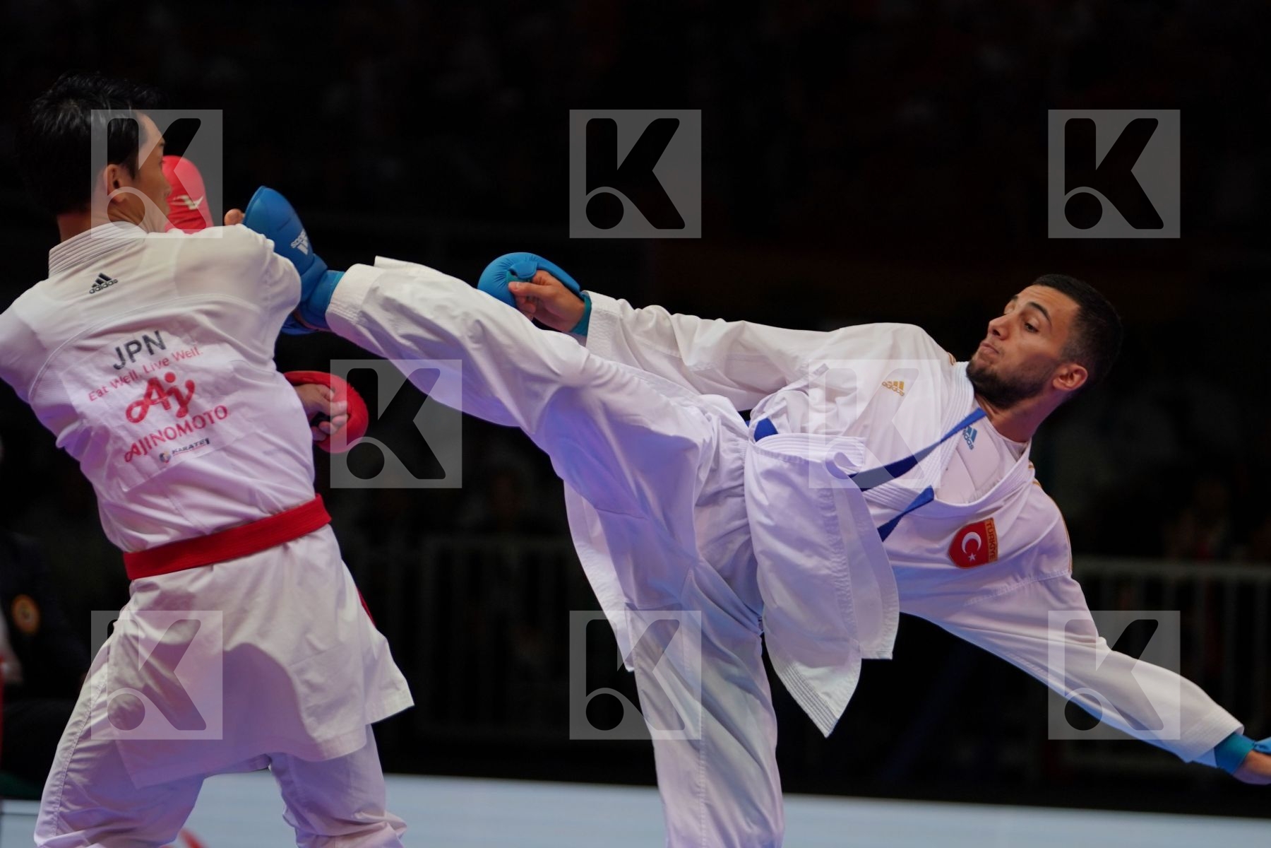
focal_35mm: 226
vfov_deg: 6.1
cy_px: 424
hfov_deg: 9.1
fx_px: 7978
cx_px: 636
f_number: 2.8
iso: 500
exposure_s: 1/1000
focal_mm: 151
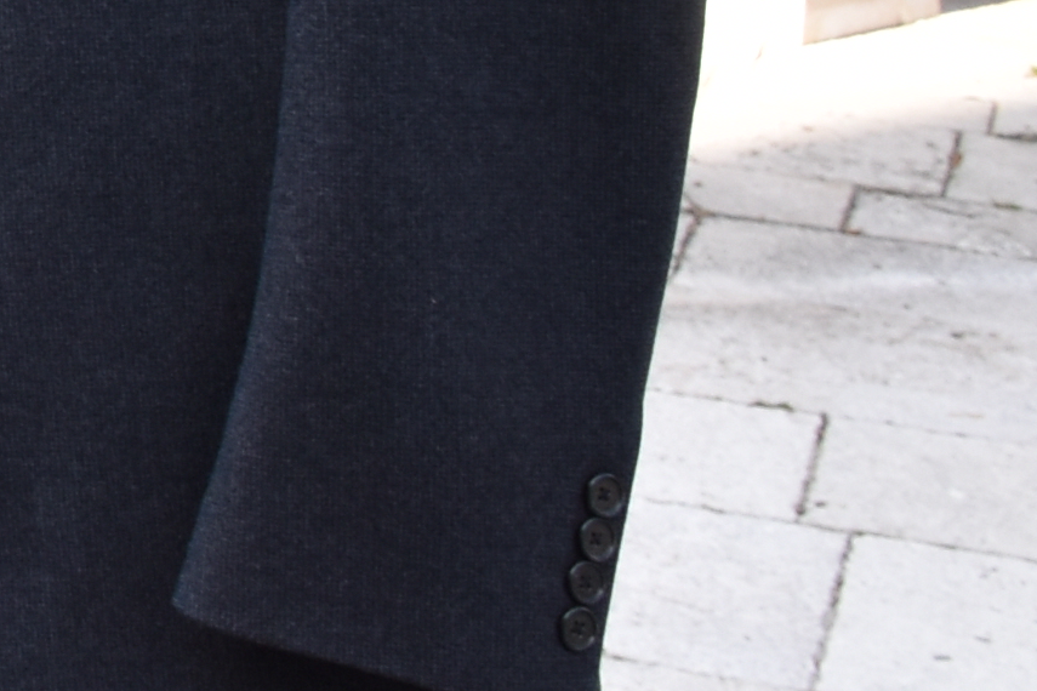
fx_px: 4090
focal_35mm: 142
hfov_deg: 11.7
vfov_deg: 9.3
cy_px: -507
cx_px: -1478
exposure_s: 1/250
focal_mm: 18
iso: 400
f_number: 8
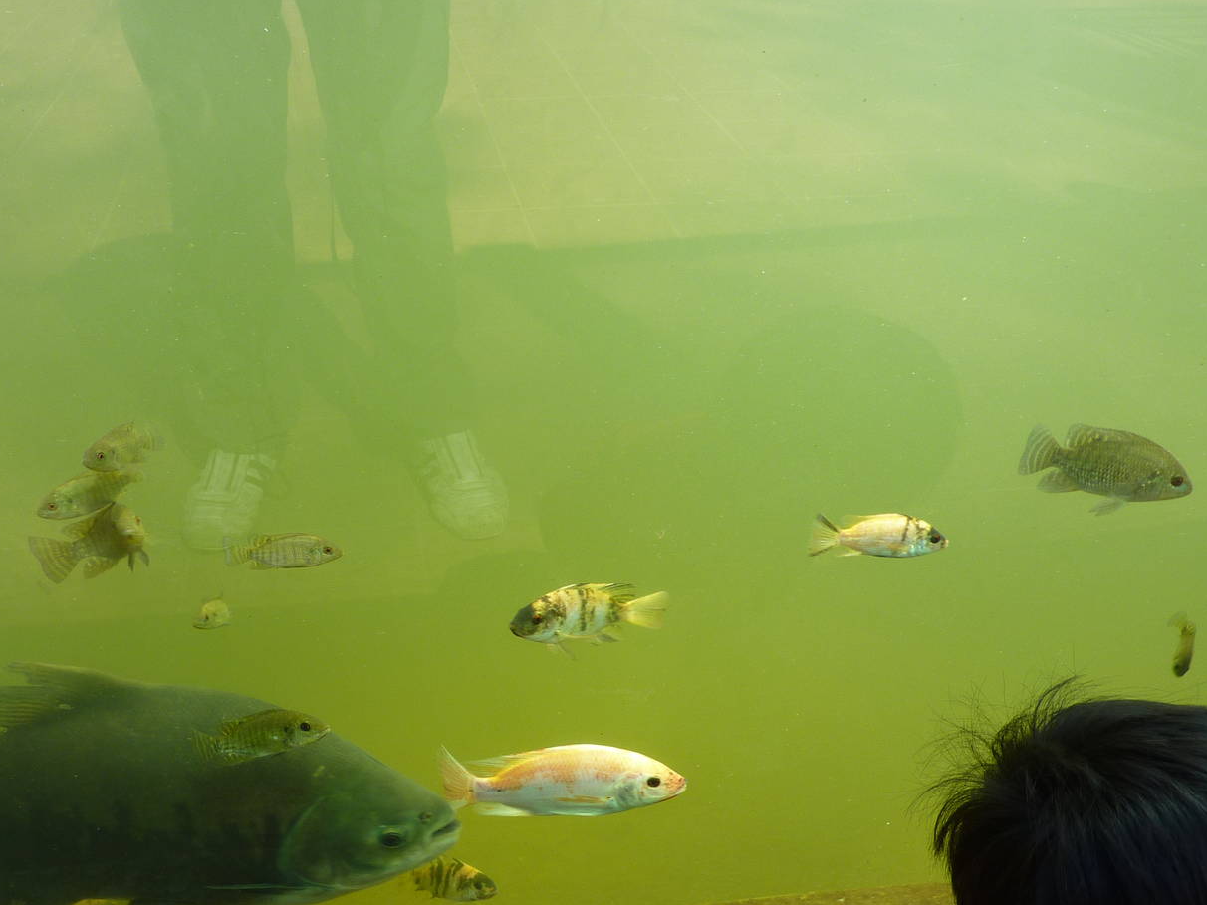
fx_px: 1151
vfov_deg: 42.6
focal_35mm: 33
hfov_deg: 54.7
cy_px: 564
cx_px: 446
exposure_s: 1/100
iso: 80
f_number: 3.5
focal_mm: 4.1
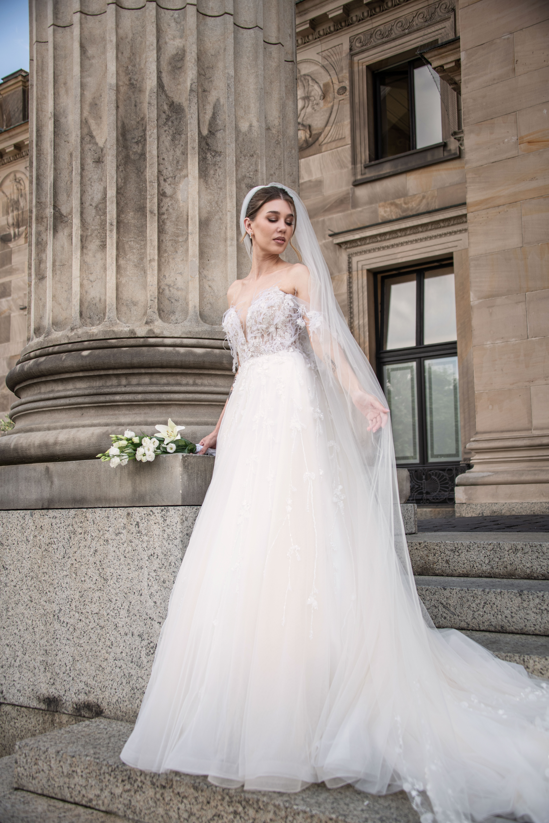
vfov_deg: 53.1
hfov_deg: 36.9
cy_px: 412
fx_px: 823
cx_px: 274
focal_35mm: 36
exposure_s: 1/800
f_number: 4
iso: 200
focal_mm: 36
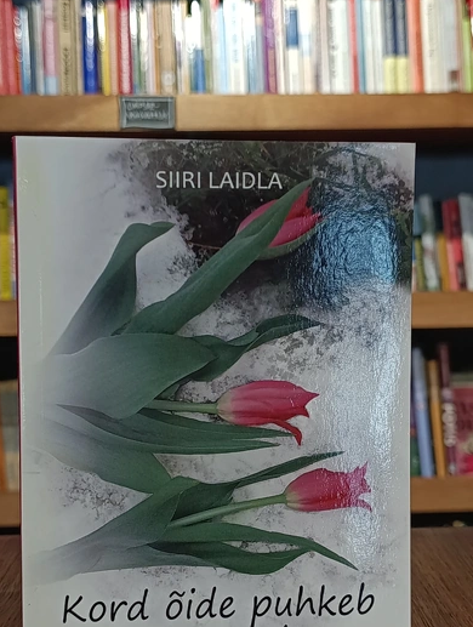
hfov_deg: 27.1
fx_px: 980
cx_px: 231
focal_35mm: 54
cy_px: 367
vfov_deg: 35.4
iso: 265
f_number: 1.65
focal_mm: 6.11
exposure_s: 1/100
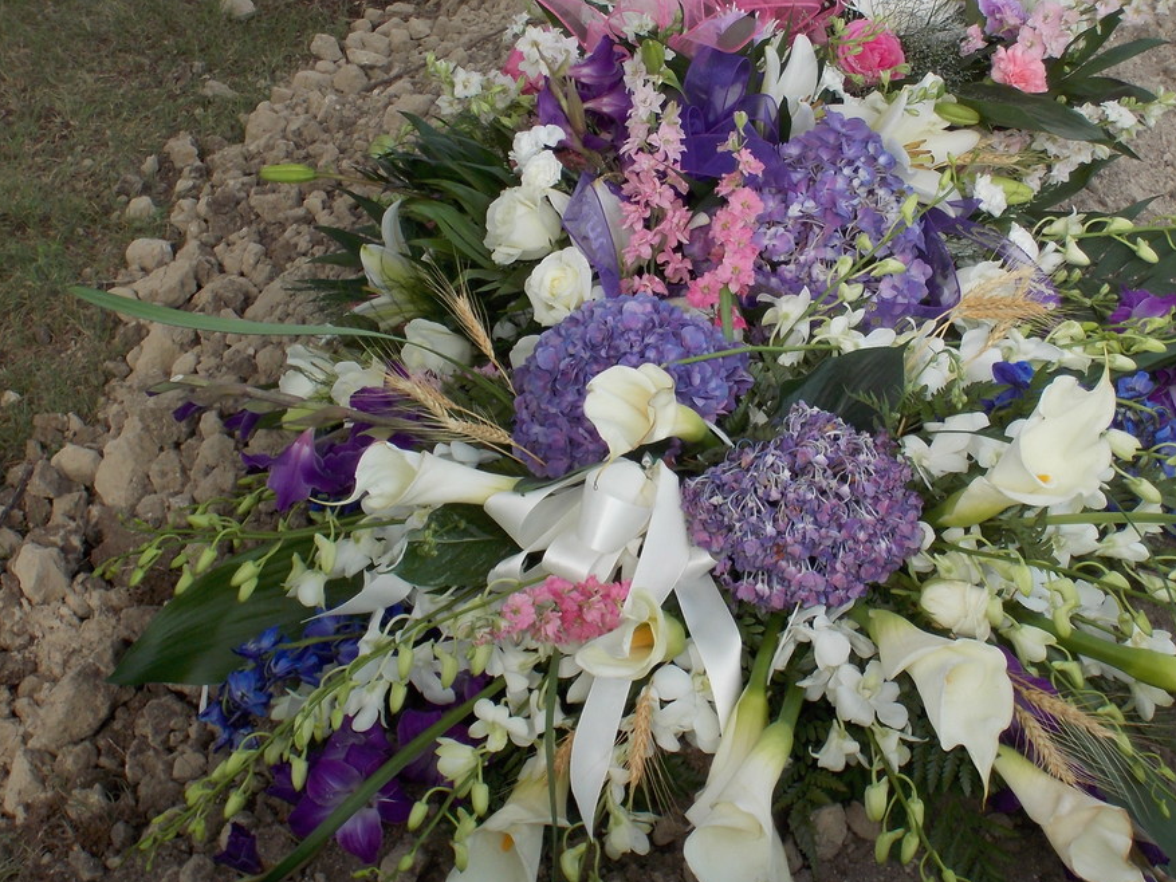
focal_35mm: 85
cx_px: 650
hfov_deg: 23.0
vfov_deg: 17.4
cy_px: 370
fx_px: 2888
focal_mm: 9.7
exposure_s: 1/200
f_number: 5.3
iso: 80
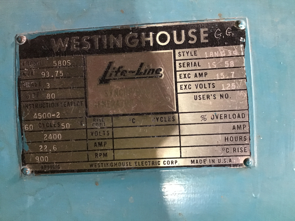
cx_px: 148
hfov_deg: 58.4
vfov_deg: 45.4
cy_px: 110
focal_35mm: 31
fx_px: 264
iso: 200
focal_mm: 3.3
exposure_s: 1/24
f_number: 2.4
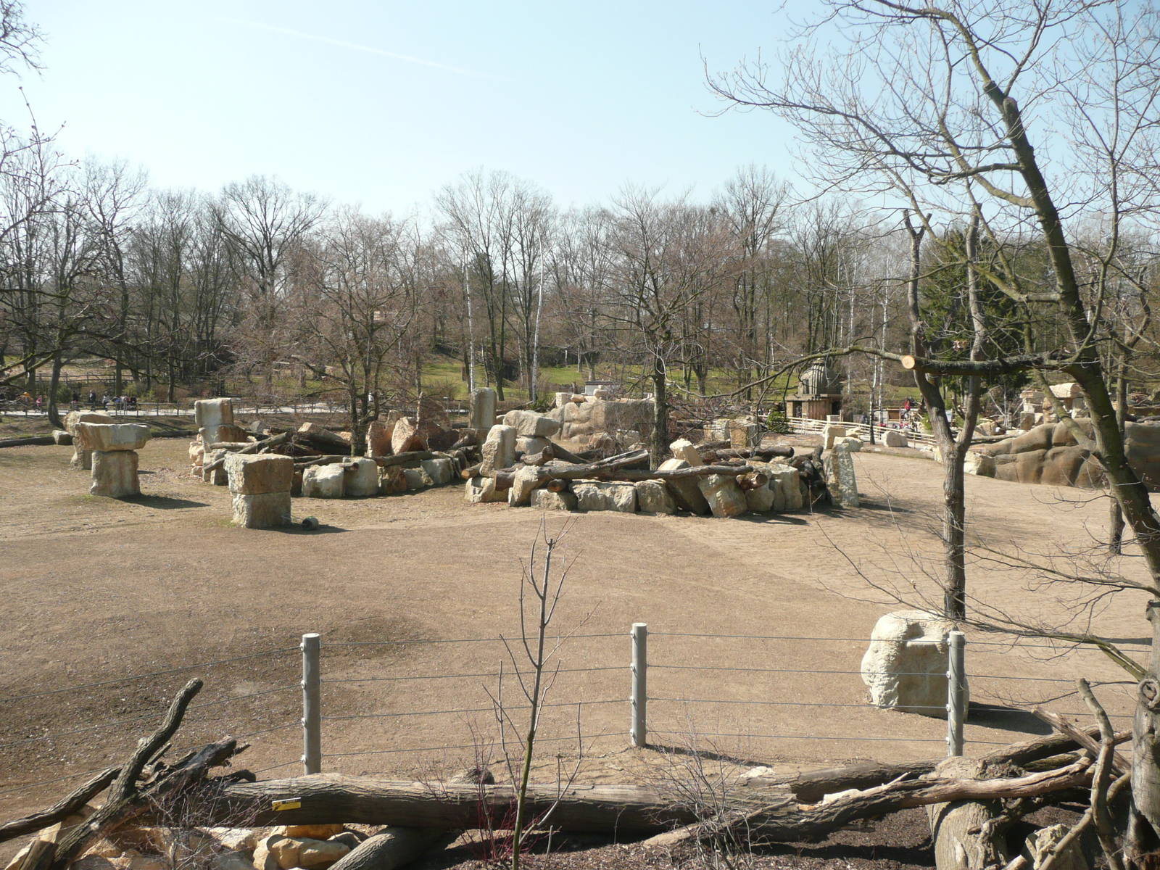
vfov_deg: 49.7
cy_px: 435
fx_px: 938
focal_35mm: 28
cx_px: 580
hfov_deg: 63.4
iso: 100
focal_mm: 4.6
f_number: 3.3
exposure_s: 1/500
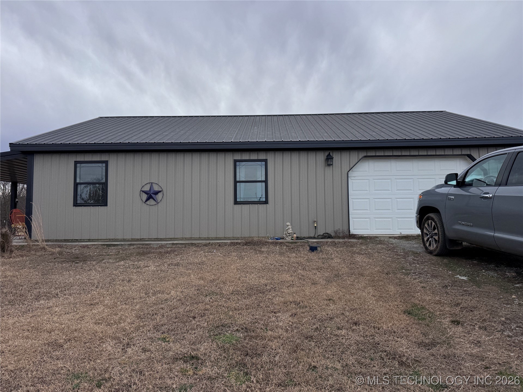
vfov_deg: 56.8
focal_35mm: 24
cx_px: 262
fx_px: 363
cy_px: 196
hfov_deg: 71.6
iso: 80
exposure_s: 1/7092
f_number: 1.78
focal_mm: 6.76
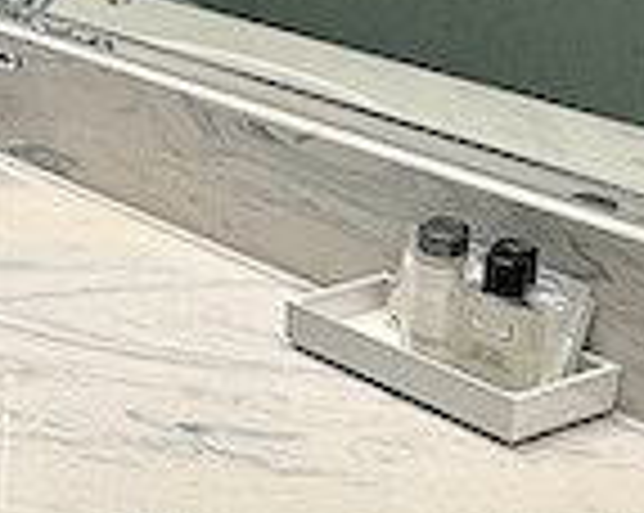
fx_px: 1637
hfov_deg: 16.6
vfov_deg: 16.7
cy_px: -169
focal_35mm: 86
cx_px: -658
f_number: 2.2
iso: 125
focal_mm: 2.2
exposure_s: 1/120
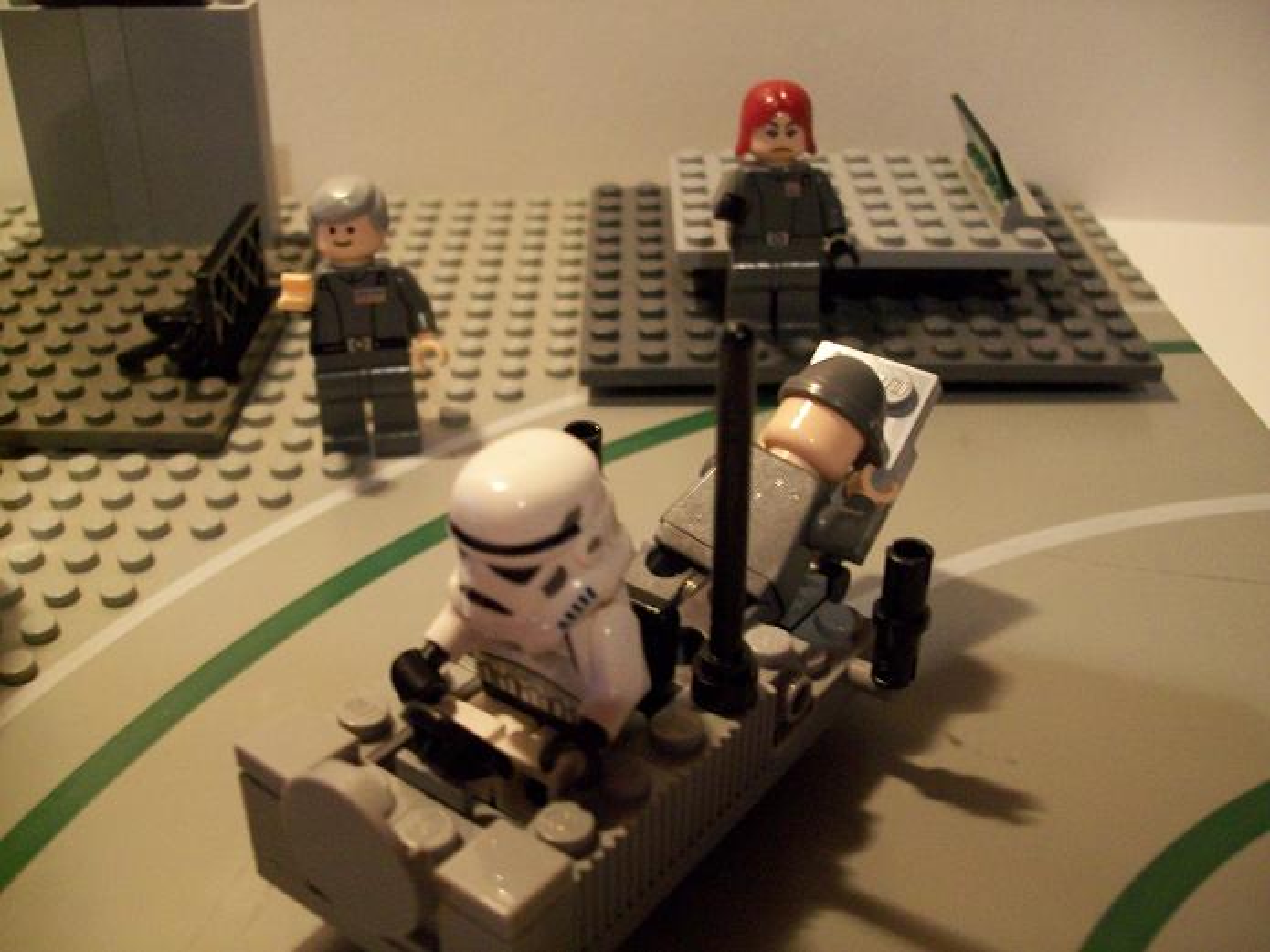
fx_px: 1321
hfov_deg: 51.4
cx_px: 635
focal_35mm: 36
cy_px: 476
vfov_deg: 39.6
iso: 200
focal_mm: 6
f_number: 2.7
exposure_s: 1/8
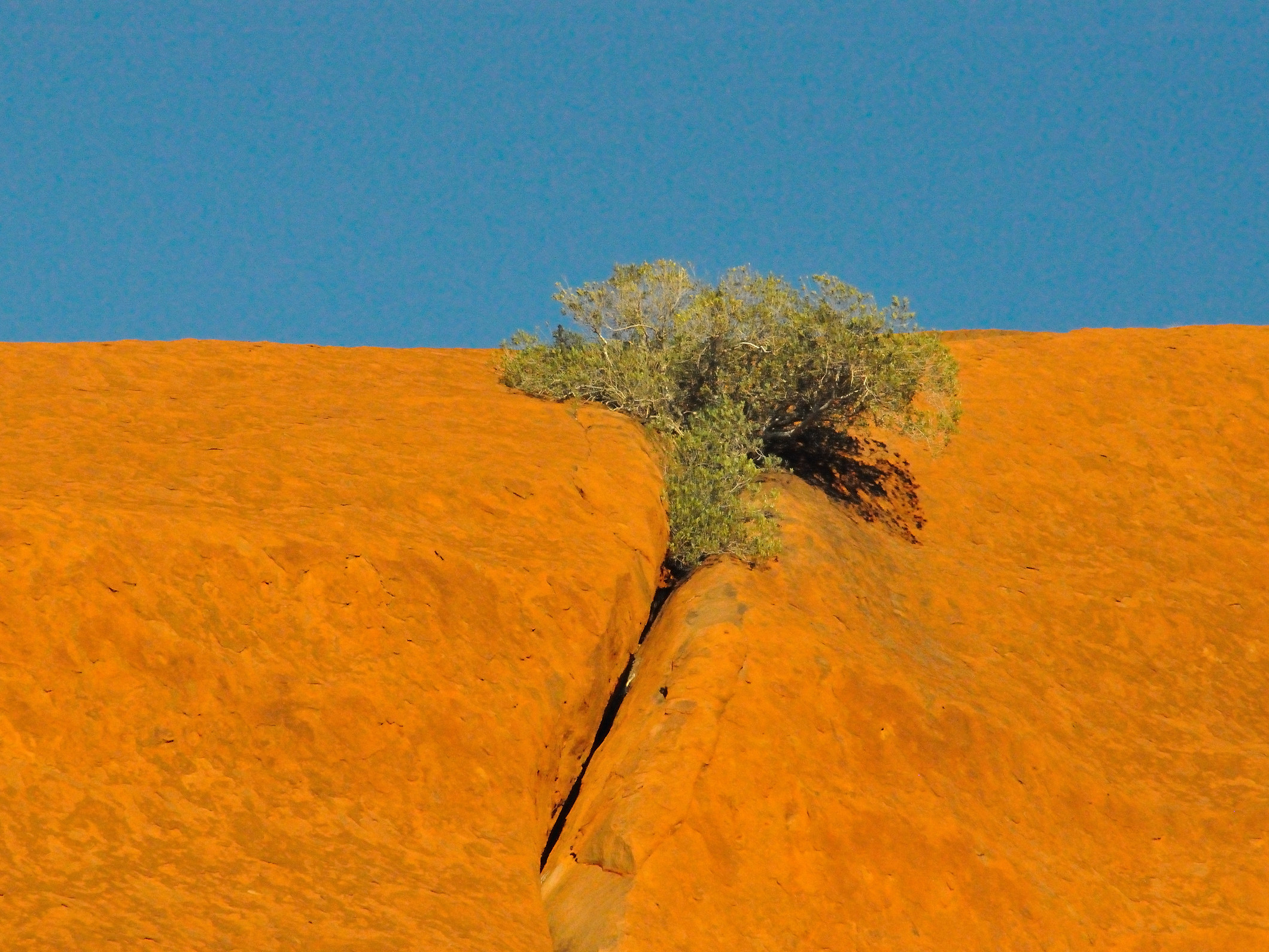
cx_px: 646
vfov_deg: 4.6
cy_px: 476
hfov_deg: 6.1
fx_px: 11952
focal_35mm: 326
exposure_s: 1/3200
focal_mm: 200
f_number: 14
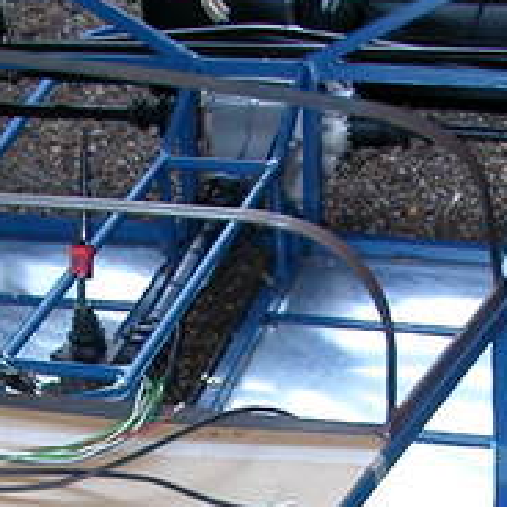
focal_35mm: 114
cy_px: 642
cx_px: 259
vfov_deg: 14.7
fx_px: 1889
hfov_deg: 15.3
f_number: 2.7
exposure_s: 1/30
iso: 100
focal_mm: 5.6
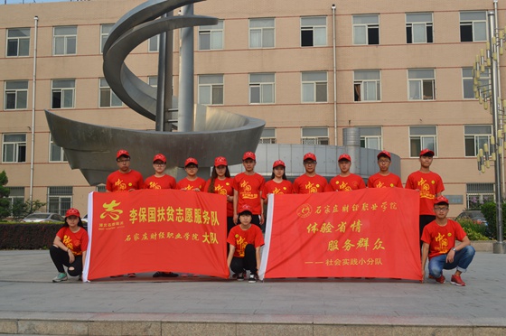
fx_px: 548
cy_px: 168
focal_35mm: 39
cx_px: 253
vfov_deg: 34.1
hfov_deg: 49.6
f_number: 7.1
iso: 100
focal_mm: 26
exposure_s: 1/200
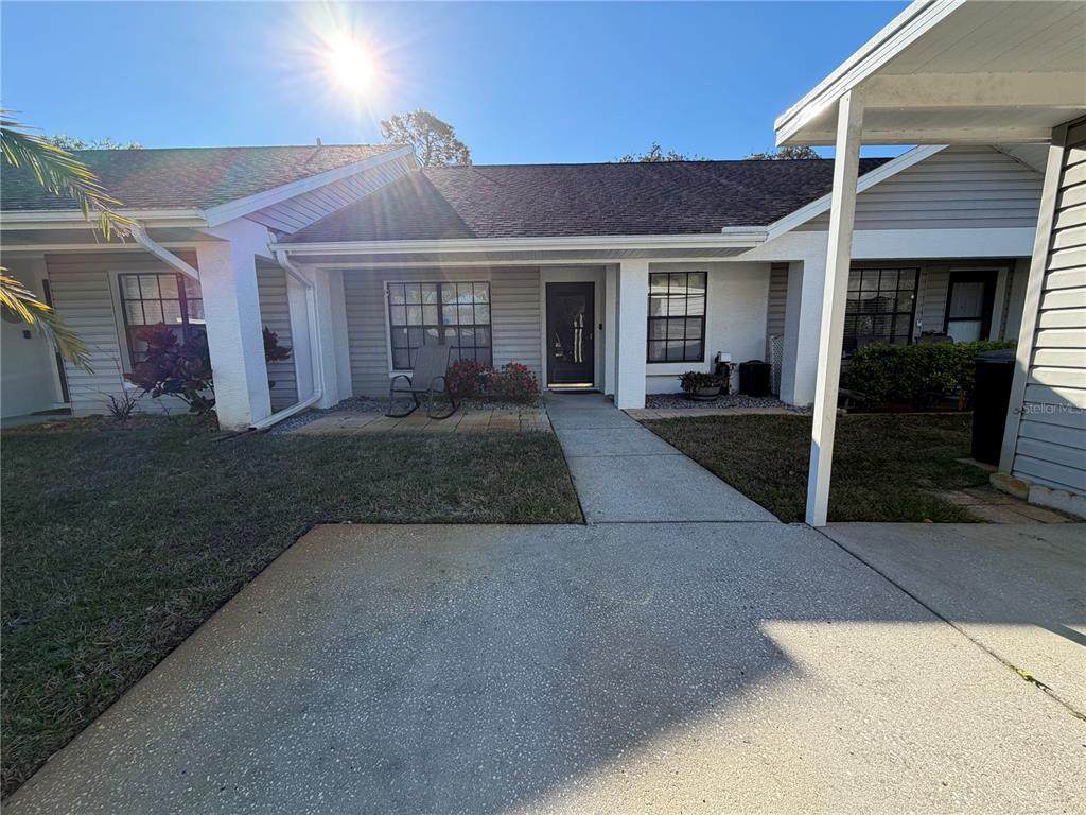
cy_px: 408
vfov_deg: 85.7
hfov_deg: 102.1
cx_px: 543
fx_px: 439
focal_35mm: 14
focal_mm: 2.22
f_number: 2.2
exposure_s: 1/510
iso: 40
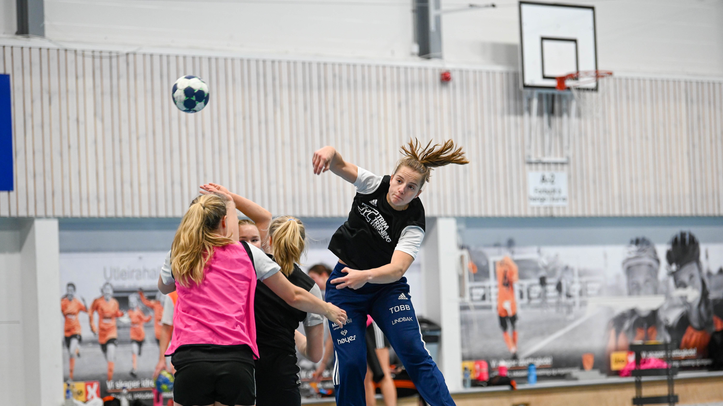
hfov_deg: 14.6
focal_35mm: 147
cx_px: 362
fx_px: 2818
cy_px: 229
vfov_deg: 8.3
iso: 2500
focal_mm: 140
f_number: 3.2
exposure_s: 1/1000
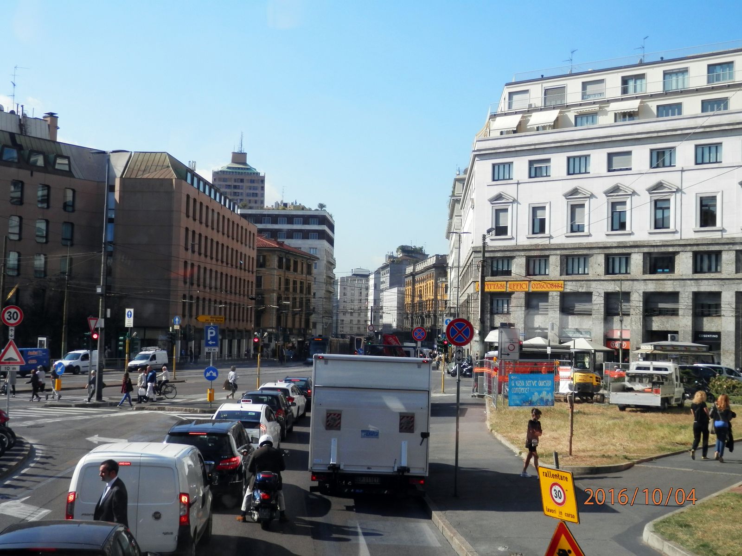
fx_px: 965
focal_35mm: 45
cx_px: 371
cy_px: 278
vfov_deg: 32.2
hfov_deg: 42.1
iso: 80
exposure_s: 1/640
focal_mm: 8
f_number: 3.8
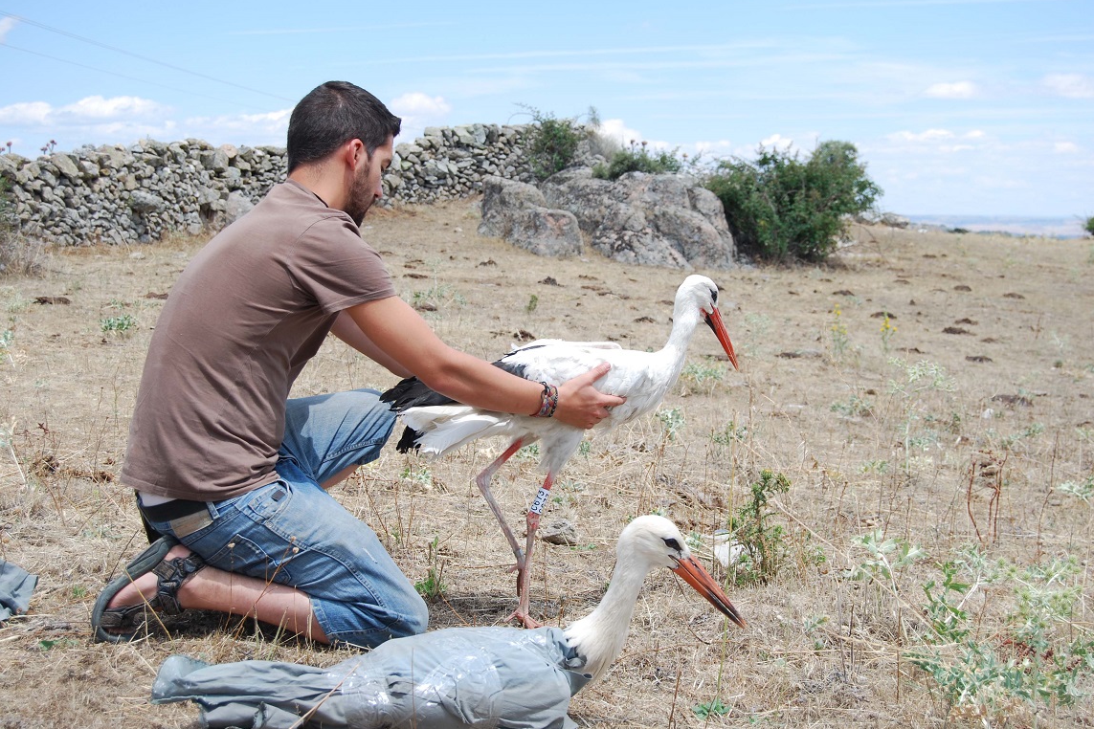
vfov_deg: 23.4
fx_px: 1762
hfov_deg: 34.5
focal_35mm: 58
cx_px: 555
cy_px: 361
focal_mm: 38
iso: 100
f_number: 7.1
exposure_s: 1/200
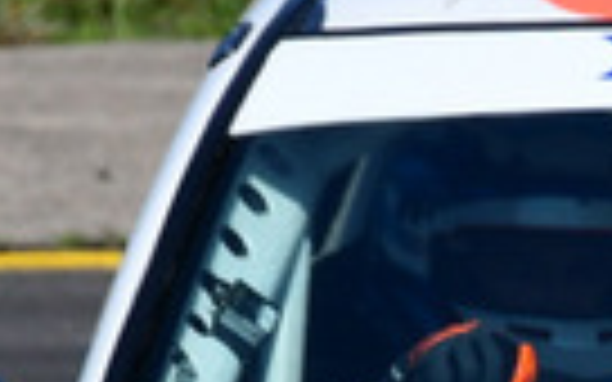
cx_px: 1107
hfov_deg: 0.5
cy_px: 634
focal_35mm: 4055
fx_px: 67633
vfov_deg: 0.3
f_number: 13
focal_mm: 450
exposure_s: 1/640
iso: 400
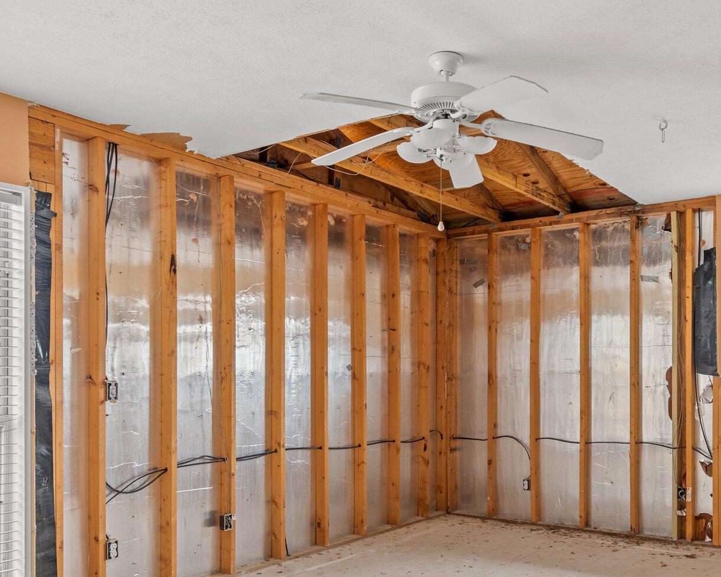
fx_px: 704
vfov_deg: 43.9
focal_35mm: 33
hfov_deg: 53.7
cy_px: 387
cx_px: 444
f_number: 8
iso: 1000
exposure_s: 1/6
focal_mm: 21
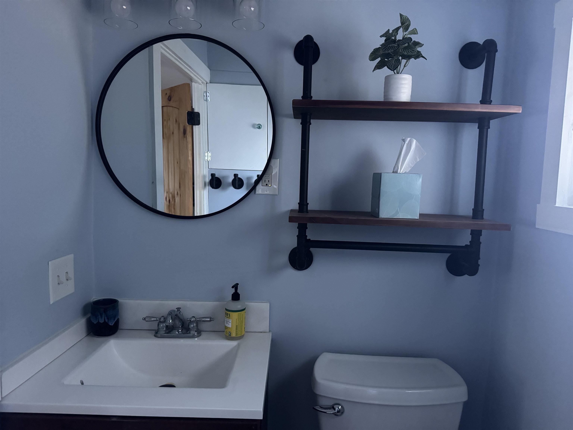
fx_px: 397
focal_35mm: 24
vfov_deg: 56.8
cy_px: 215
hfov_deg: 71.6
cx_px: 286
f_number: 1.78
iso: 1000
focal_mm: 6.76
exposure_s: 1/32
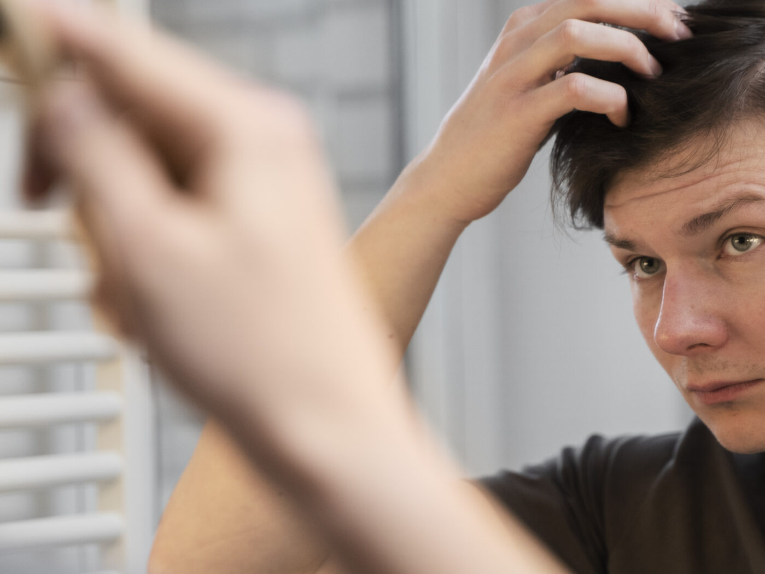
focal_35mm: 132
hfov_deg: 14.9
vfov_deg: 11.2
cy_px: 301
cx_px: 433
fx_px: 2917
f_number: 2.8
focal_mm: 75
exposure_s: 1/400
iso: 640
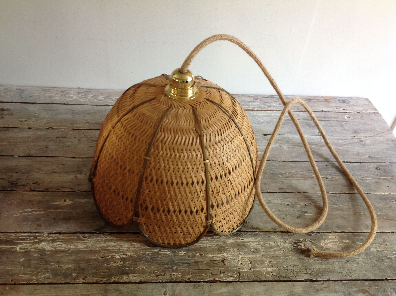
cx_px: 198
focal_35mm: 35
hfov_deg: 52.7
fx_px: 400
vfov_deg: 40.6
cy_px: 148
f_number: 2.4
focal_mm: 4.28
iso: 125
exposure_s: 1/15
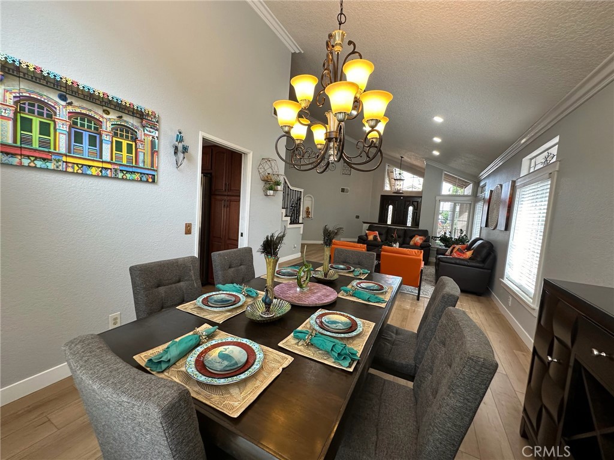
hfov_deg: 102.1
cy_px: 230
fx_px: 248
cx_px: 307
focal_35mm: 14
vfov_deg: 85.7
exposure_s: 1/120
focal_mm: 2.22
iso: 160
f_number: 2.2
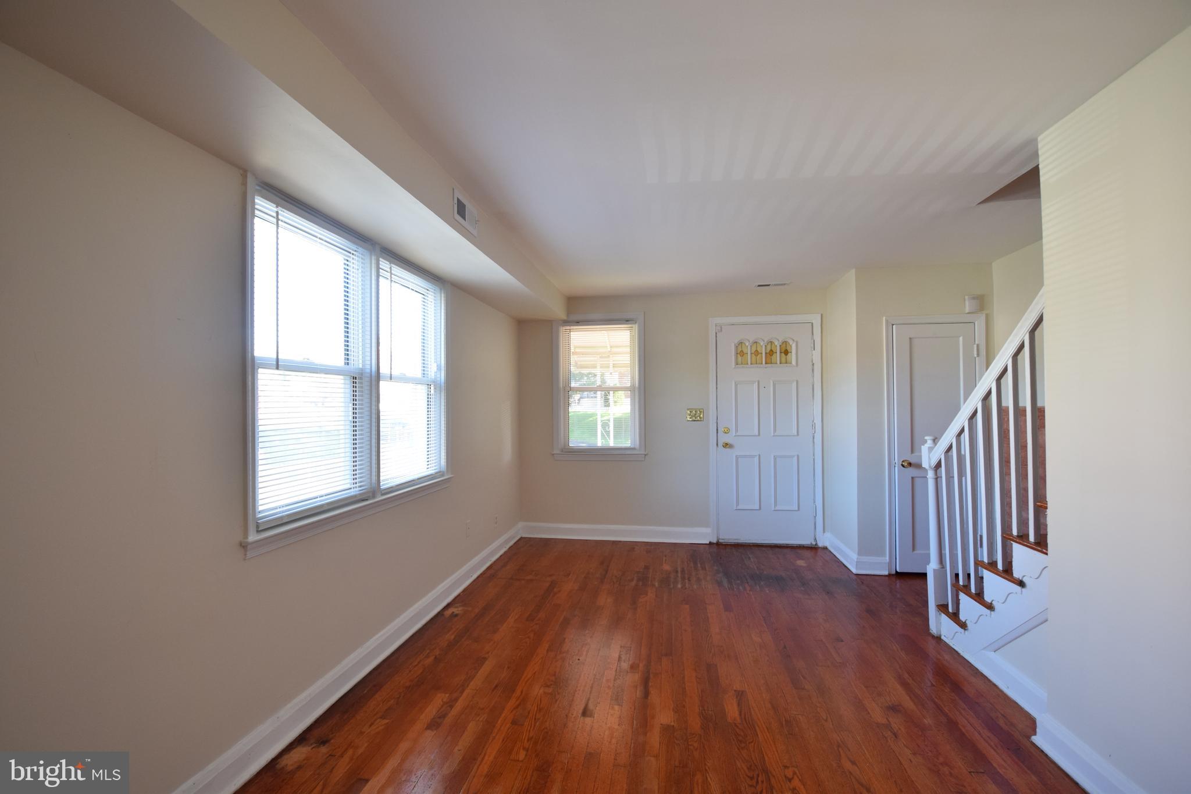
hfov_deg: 100.4
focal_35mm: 15
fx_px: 496
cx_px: 596
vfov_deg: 77.3
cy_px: 397
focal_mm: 10
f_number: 4
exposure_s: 1/60
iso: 500
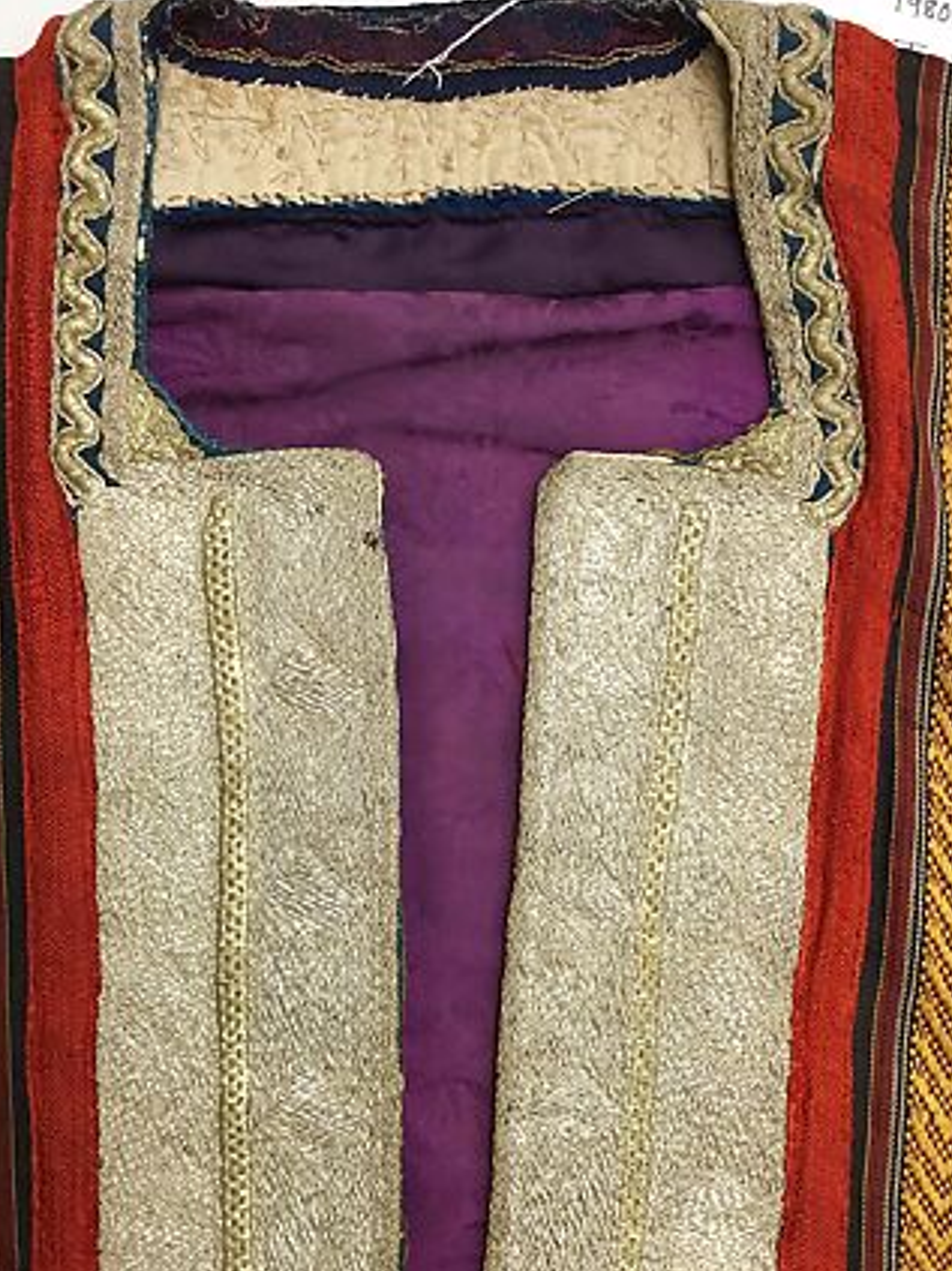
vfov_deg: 42.8
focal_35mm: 44
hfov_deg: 32.9
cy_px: 748
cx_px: 478
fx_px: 1614
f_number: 2.4
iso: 32
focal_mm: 3.3
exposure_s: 1/30
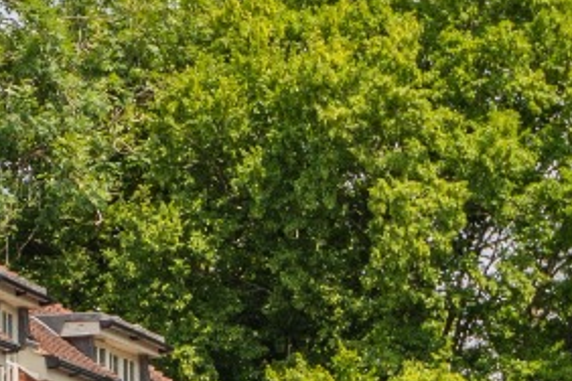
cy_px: 493
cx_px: -815
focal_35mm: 254
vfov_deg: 5.4
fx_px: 4035
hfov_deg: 7.5
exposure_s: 1/250
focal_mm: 35
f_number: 7.1
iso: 125
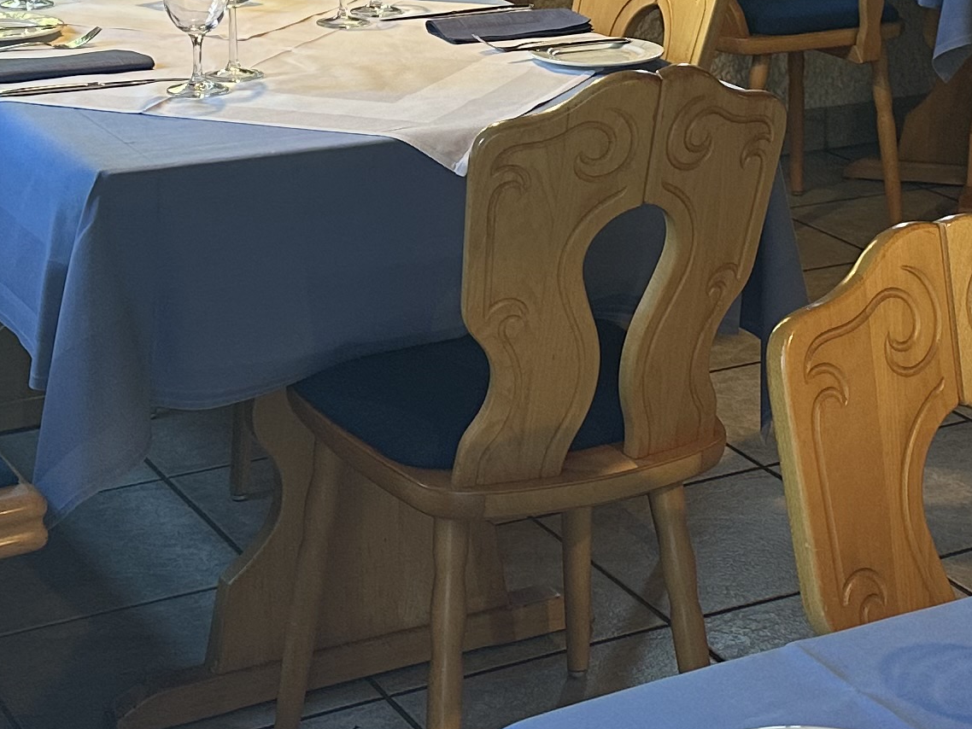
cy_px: -16
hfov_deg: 22.8
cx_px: 717
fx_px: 2387
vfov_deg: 17.0
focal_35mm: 85
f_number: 1.78
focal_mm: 6.86
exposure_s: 1/50
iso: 160
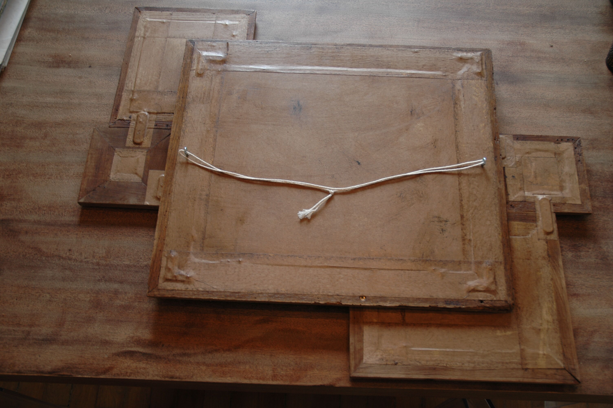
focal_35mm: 38
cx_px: 306
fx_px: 638
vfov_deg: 35.4
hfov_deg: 51.3
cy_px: 204
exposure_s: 1/10
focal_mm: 25
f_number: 3.8
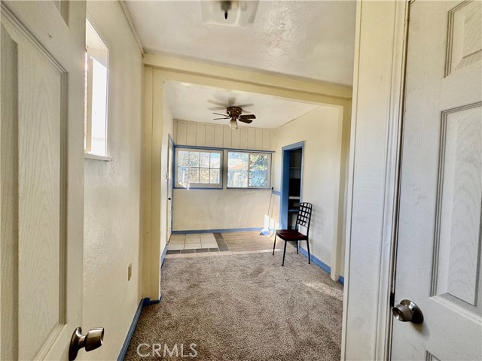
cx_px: 241
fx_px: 195
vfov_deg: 85.7
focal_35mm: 14
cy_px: 180
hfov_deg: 102.1
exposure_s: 1/109
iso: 40
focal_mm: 2.22
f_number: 2.2
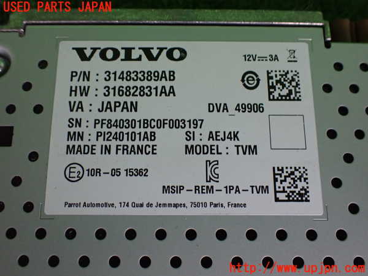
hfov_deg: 60.0
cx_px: 184
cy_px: 138
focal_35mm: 30
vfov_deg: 46.8
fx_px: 319
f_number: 2.3
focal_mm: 5.4
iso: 800
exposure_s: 1/80
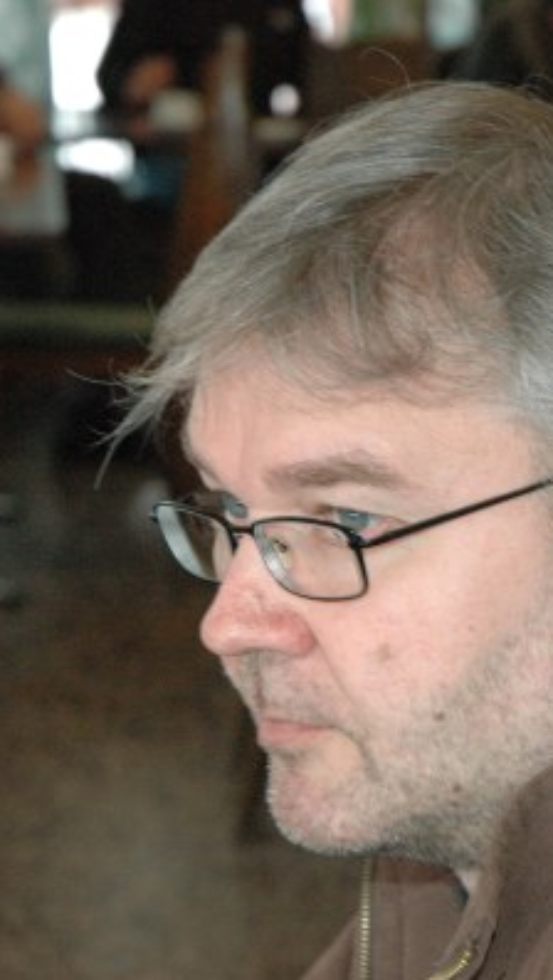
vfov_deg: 16.4
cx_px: 343
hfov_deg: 9.3
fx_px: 3402
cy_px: 491
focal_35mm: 131
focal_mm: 55
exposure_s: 1/60
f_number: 5
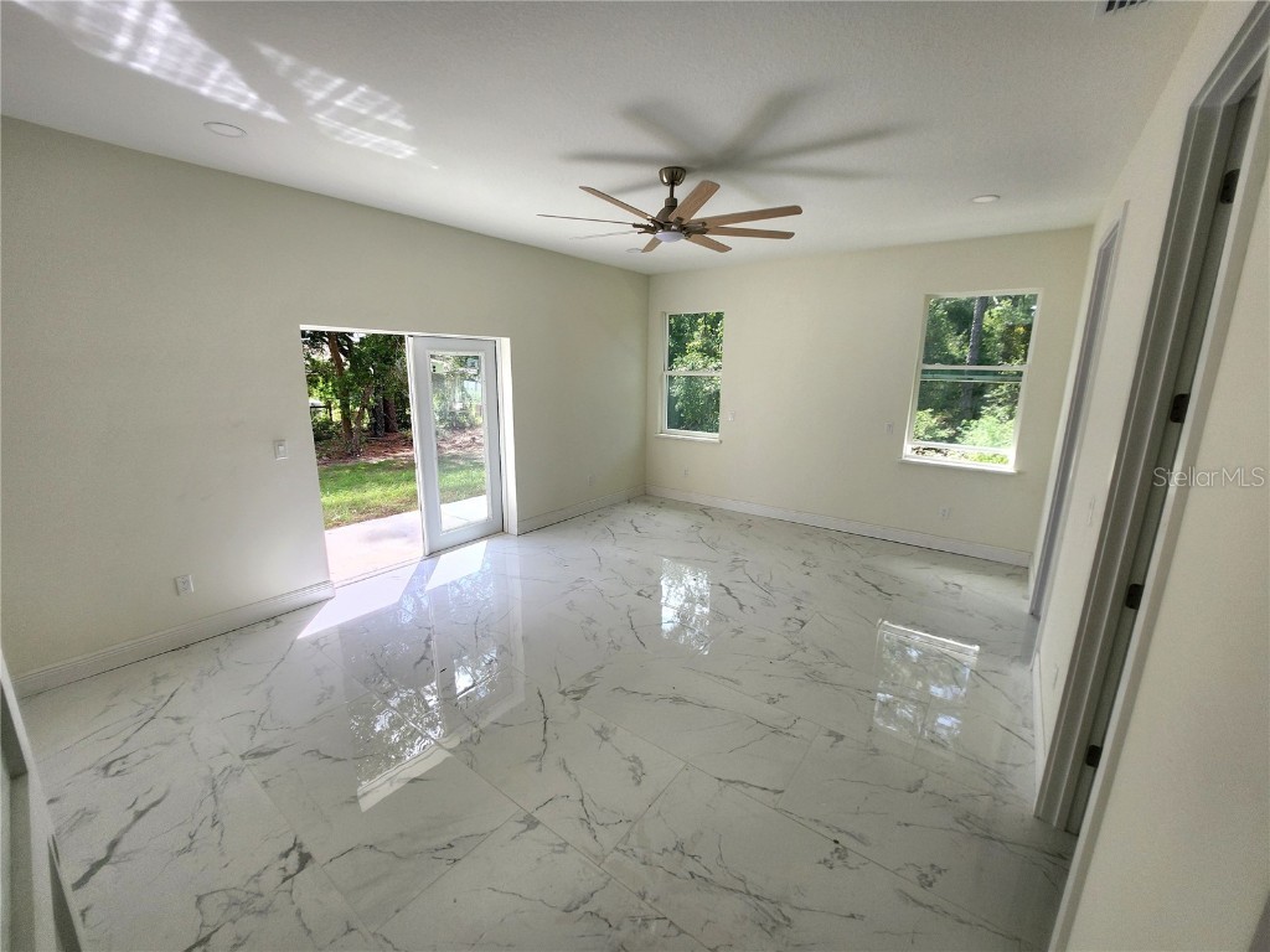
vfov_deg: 89.9
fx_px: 477
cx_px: 635
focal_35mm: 13
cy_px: 476
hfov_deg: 106.2
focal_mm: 1.7
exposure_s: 1/208
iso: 32
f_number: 2.2
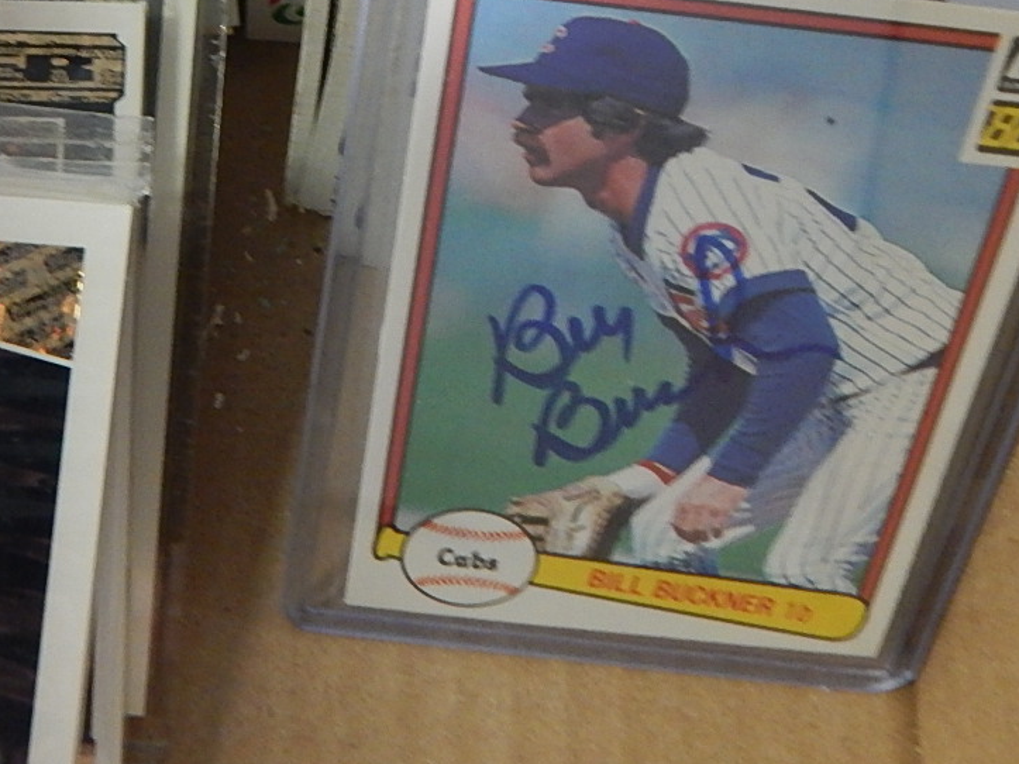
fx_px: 1825
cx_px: 414
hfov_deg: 31.1
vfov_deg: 22.7
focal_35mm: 62
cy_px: 1
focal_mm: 5.1
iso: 400
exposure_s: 1/50
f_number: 3.2
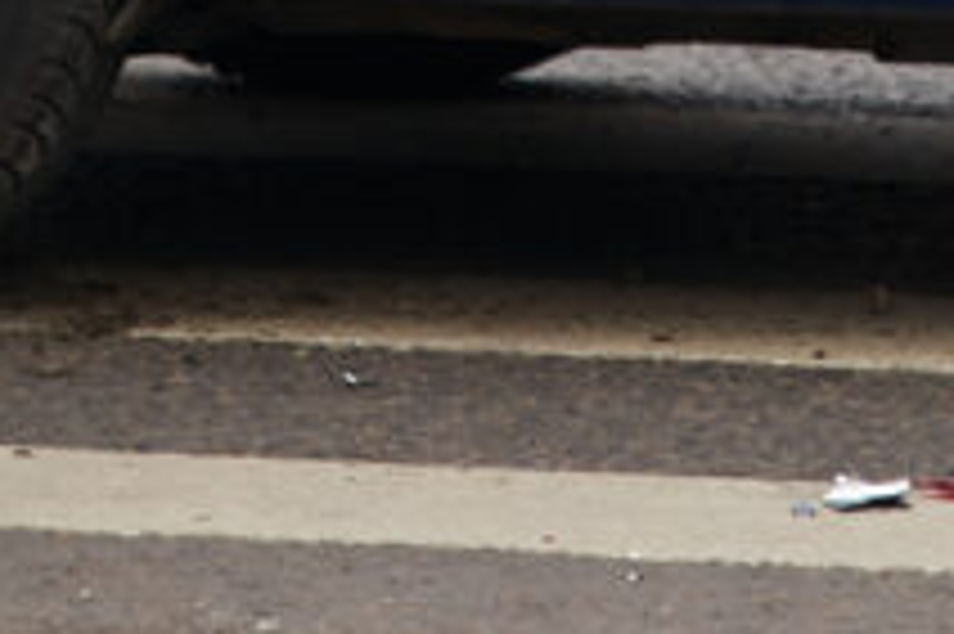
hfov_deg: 2.2
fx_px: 24307
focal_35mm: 918
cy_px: -776
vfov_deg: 1.5
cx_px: 896
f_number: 4.5
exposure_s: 1/250
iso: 100
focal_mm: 190
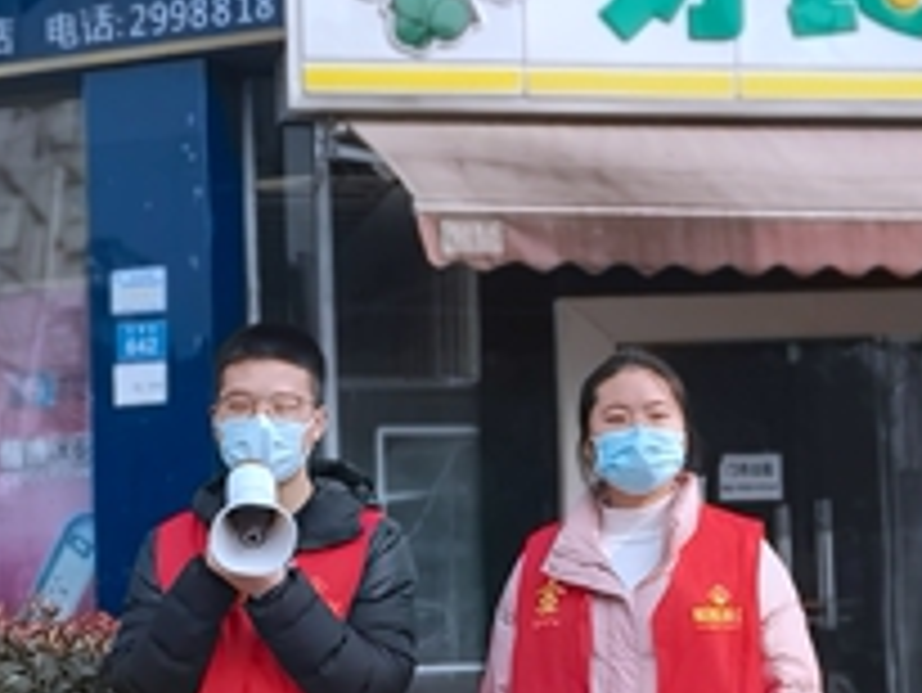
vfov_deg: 11.3
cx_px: 926
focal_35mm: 131
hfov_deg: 14.8
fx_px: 3491
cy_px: 378
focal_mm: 5.58
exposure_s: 1/799
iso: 50
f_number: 1.9
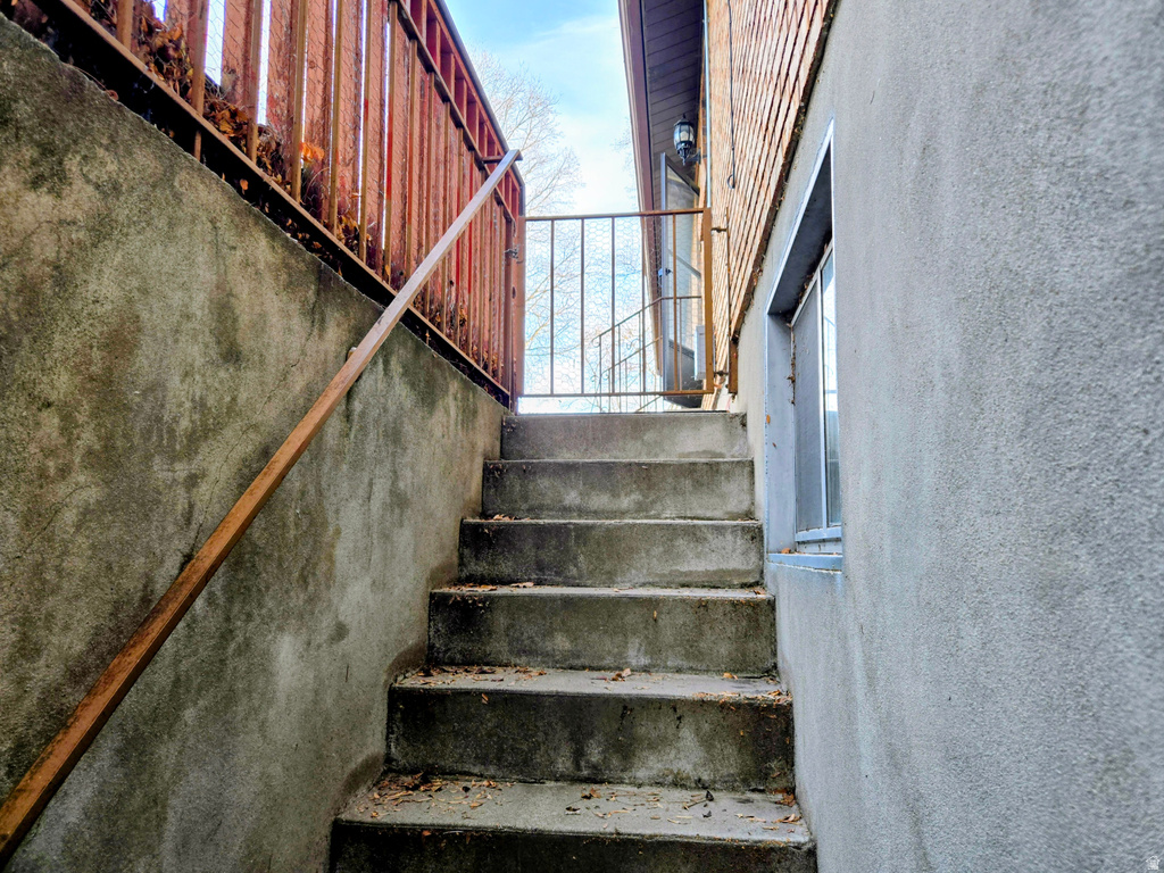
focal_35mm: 23
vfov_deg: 58.9
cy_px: 436
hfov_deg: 73.9
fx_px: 773
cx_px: 582
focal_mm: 5.4
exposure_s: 1/180
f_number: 1.8
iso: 80
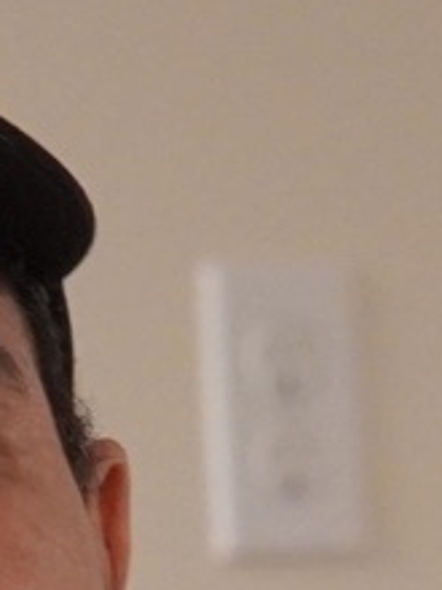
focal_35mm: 1182
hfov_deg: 1.3
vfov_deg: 1.7
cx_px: -501
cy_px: 2009
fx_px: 20128
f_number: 4
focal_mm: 75
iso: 1600
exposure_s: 1/160
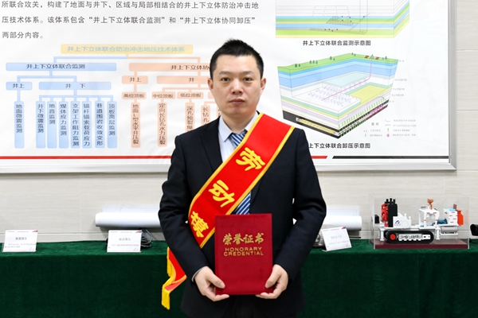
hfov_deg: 50.7
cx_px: 239
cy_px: 159
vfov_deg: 35.1
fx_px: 505
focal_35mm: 38
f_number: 4.5
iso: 1600
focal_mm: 38
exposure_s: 1/80
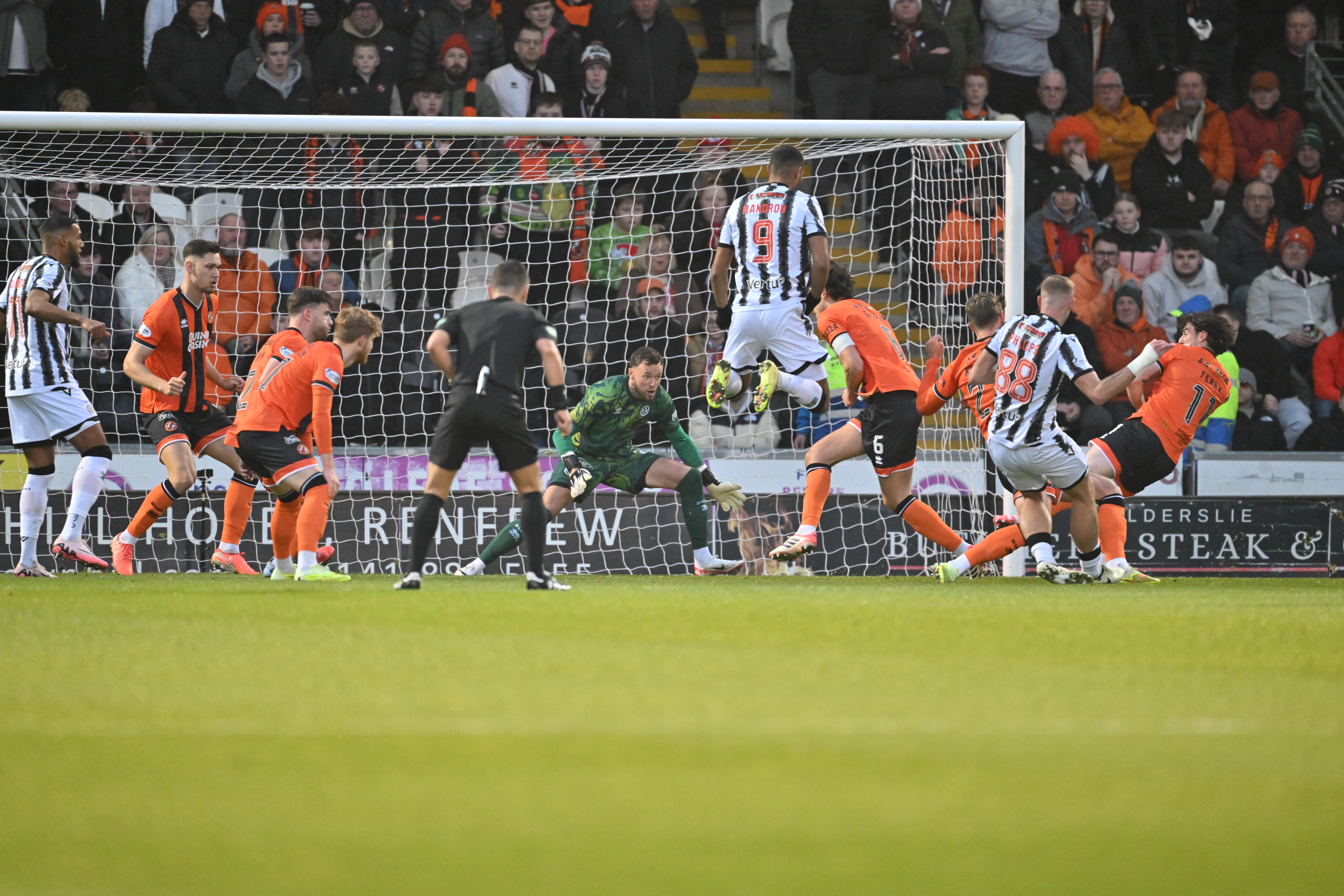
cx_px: 672
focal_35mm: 560
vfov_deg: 2.5
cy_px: 448
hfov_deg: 3.7
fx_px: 20905
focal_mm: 560
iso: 2800
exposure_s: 1/1000
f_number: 4
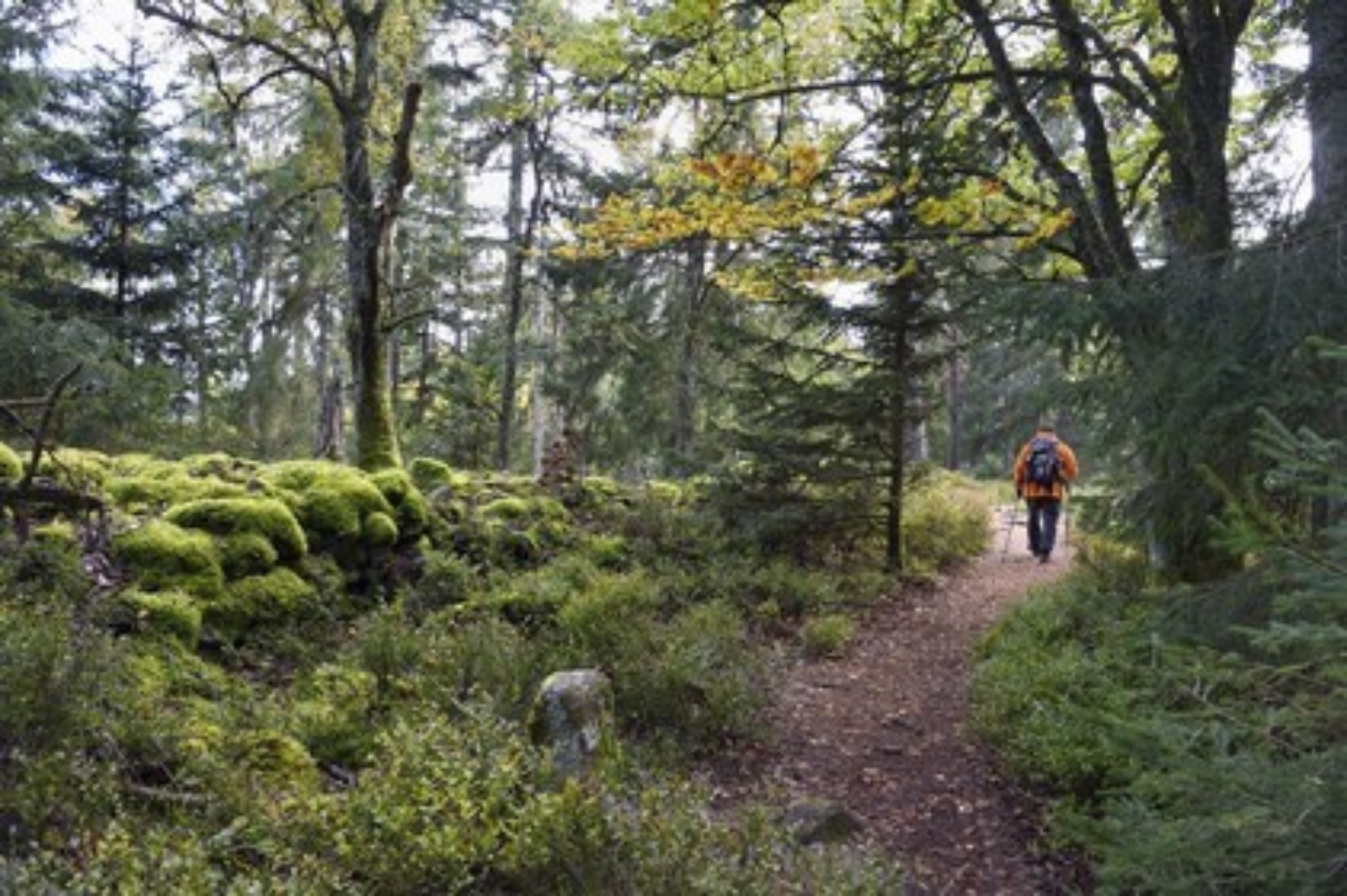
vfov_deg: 53.1
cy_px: 448
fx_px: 897
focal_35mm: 24
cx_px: 674
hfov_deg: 73.8
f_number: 9
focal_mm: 24
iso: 800
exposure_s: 1/80
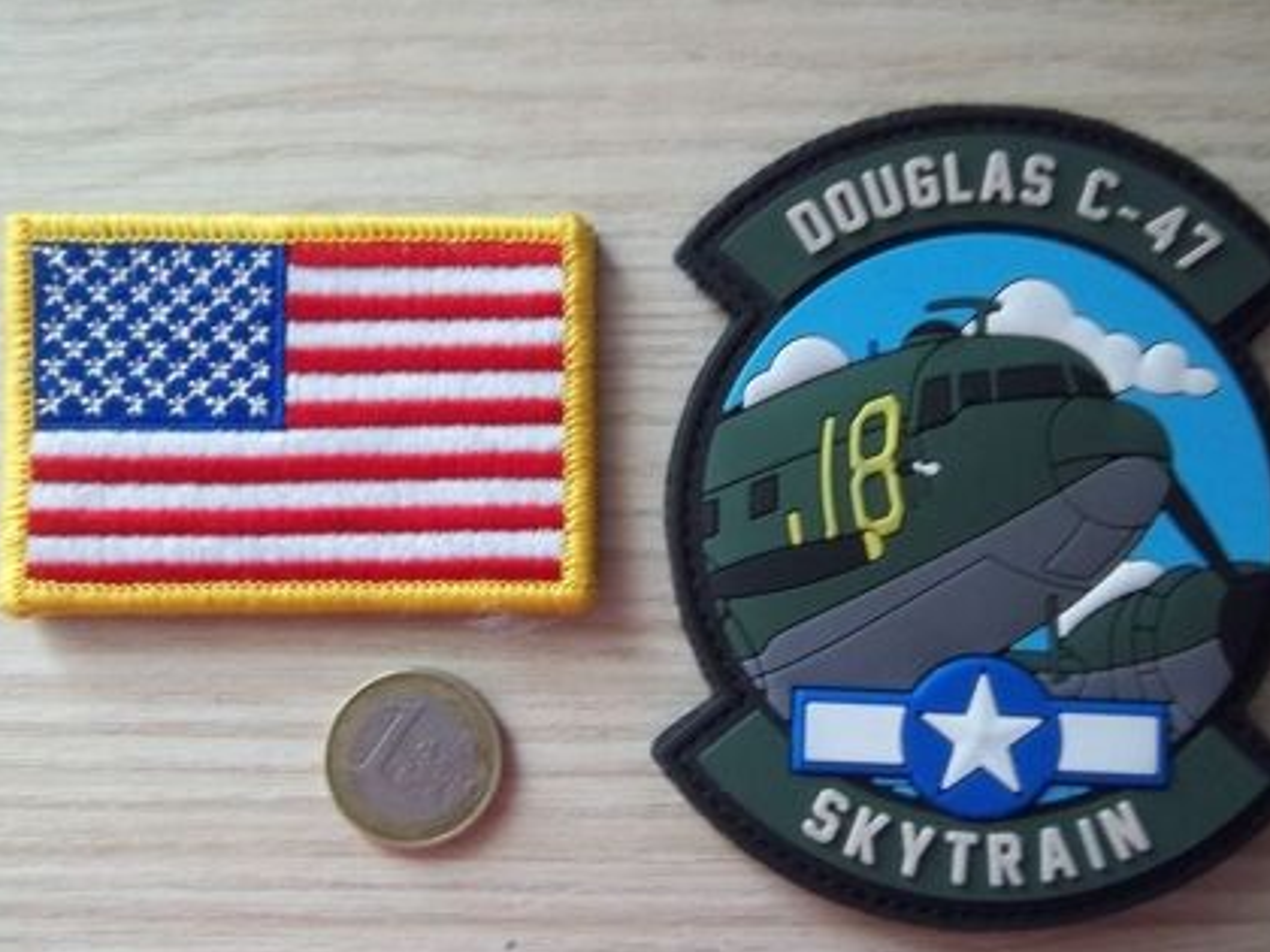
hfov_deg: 56.8
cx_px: 671
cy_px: 514
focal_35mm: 32
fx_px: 1174
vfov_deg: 44.1
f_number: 3.5
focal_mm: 5.05
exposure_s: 1/8
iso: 311
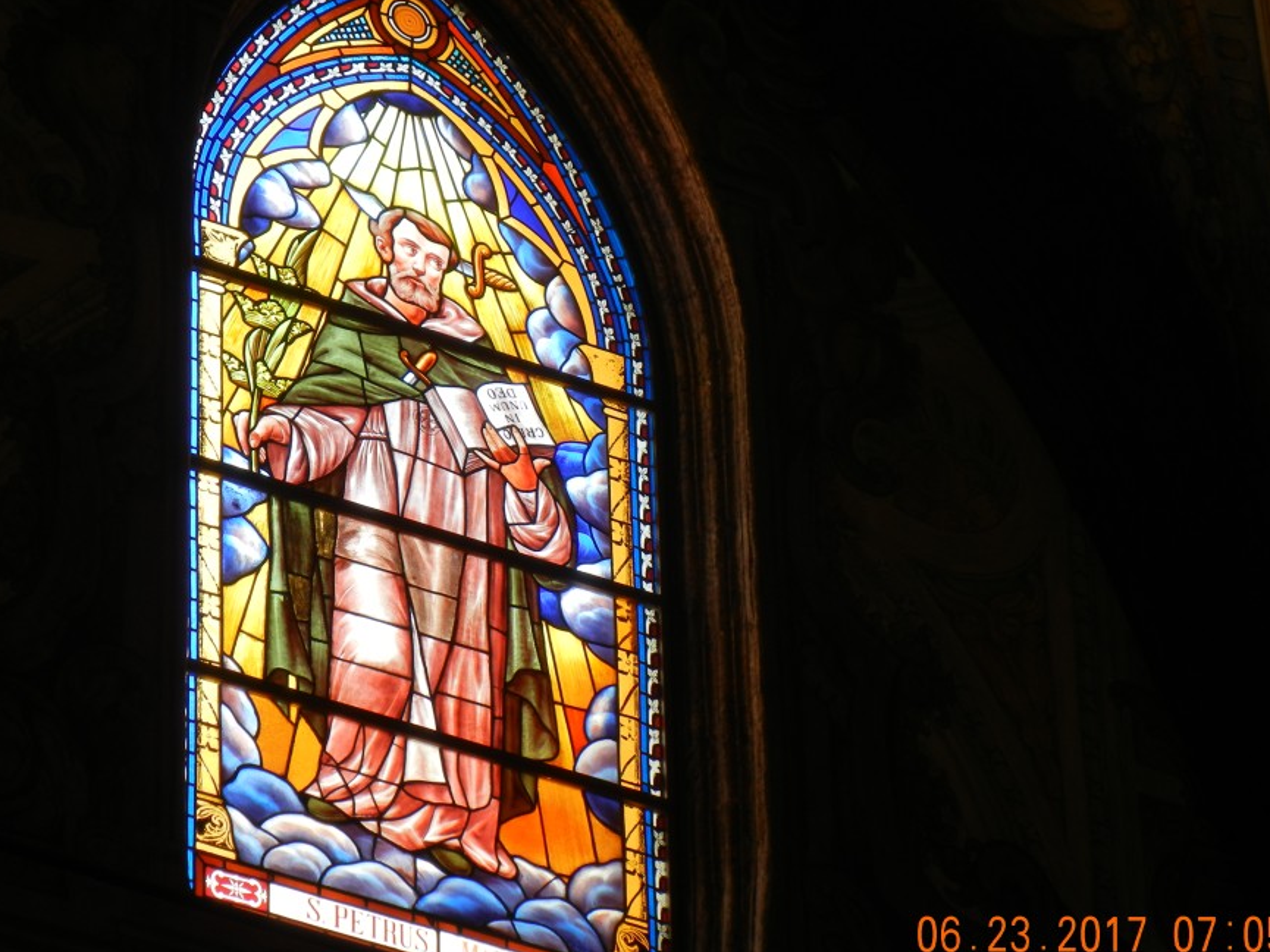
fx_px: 7559
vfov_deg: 7.2
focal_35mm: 206
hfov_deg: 9.6
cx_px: 627
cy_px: 488
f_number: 4.6
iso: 160
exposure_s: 1/43.6
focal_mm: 31.4
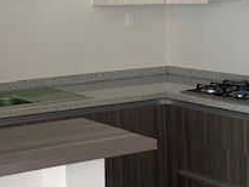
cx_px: 7
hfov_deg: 23.2
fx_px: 583
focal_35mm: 81
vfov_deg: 18.0
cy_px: 33
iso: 50
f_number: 1.8
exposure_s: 1/121
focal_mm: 4.25
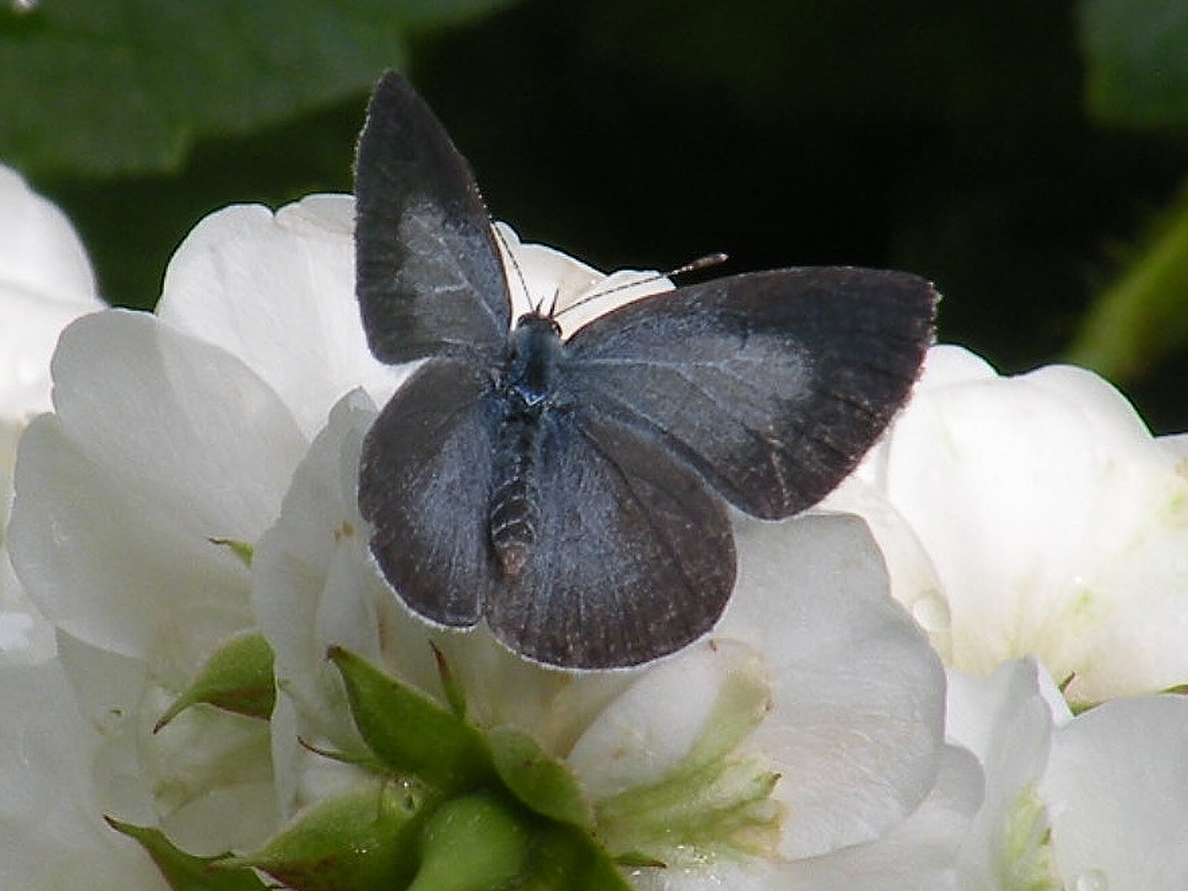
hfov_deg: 7.0
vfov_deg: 5.3
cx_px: 522
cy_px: 476
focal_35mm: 283
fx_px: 9711
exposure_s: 1/239
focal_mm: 43.1
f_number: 6.3
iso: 64
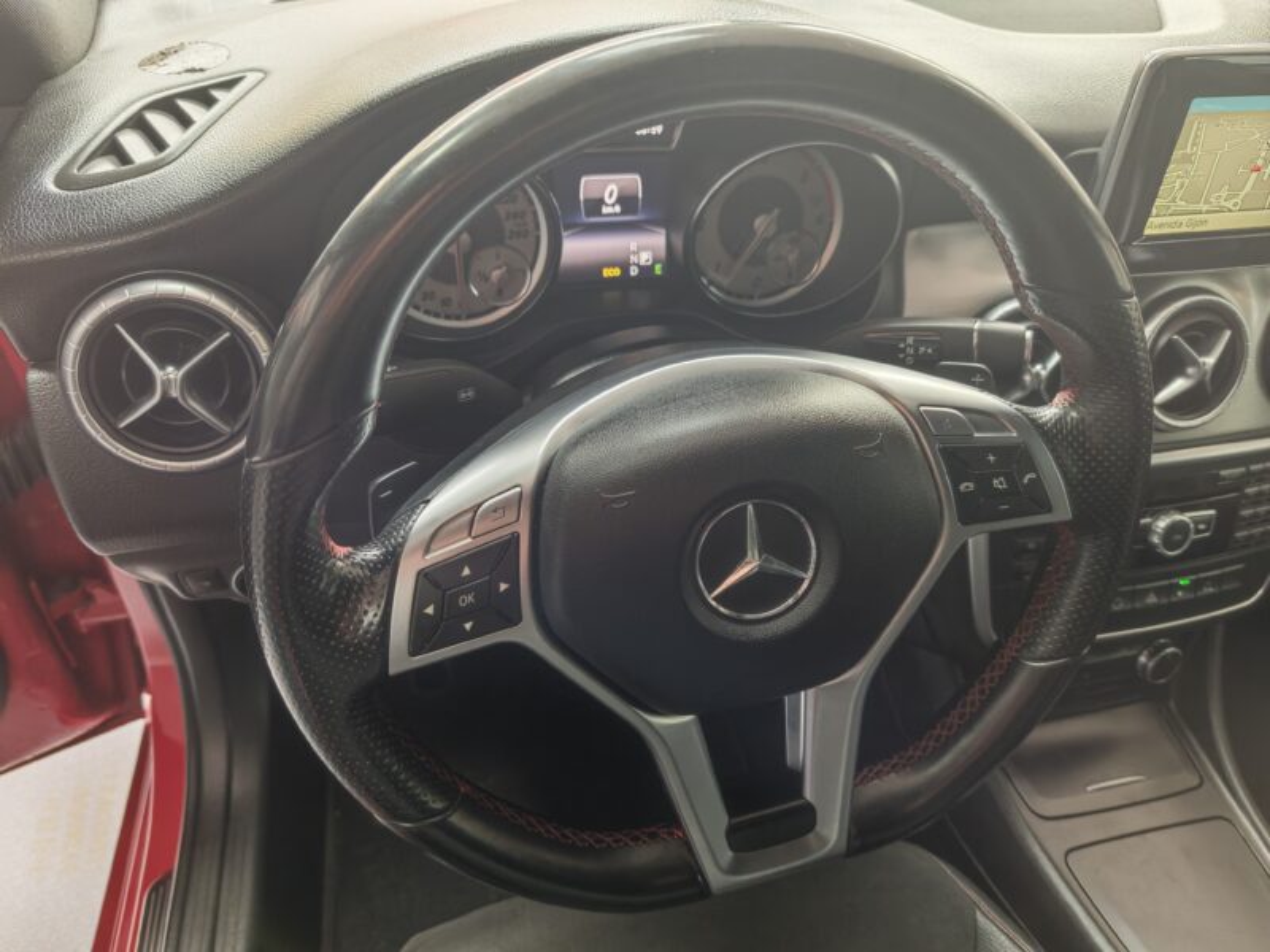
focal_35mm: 23
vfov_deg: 58.9
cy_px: 476
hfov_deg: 73.9
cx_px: 635
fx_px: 844
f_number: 1.62
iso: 1600
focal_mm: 6.55
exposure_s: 1/50
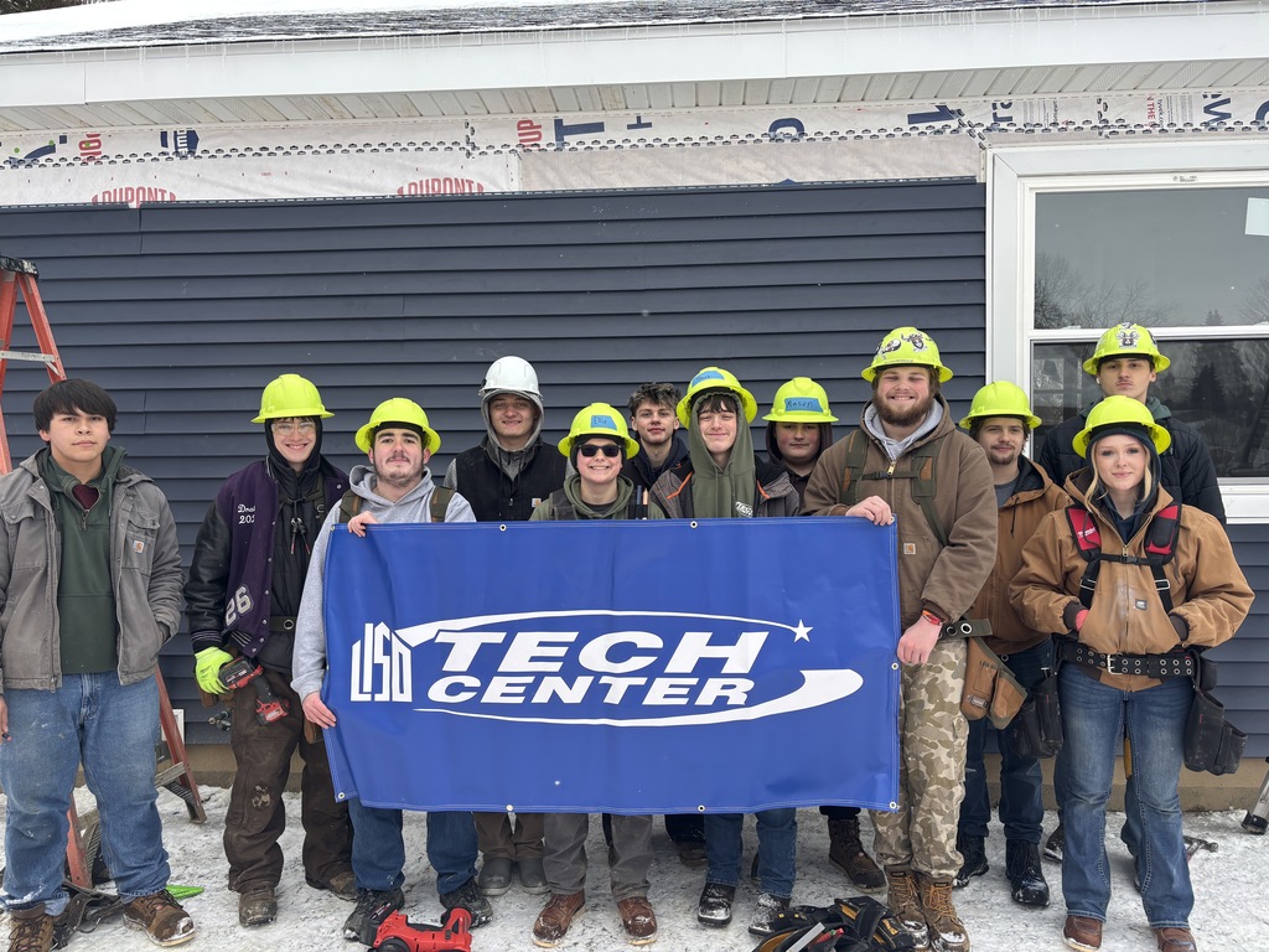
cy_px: 476
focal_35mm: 26
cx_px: 634
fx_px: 953
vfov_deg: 53.1
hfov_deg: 67.3
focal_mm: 5.96
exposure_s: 1/481
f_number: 1.6
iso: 50
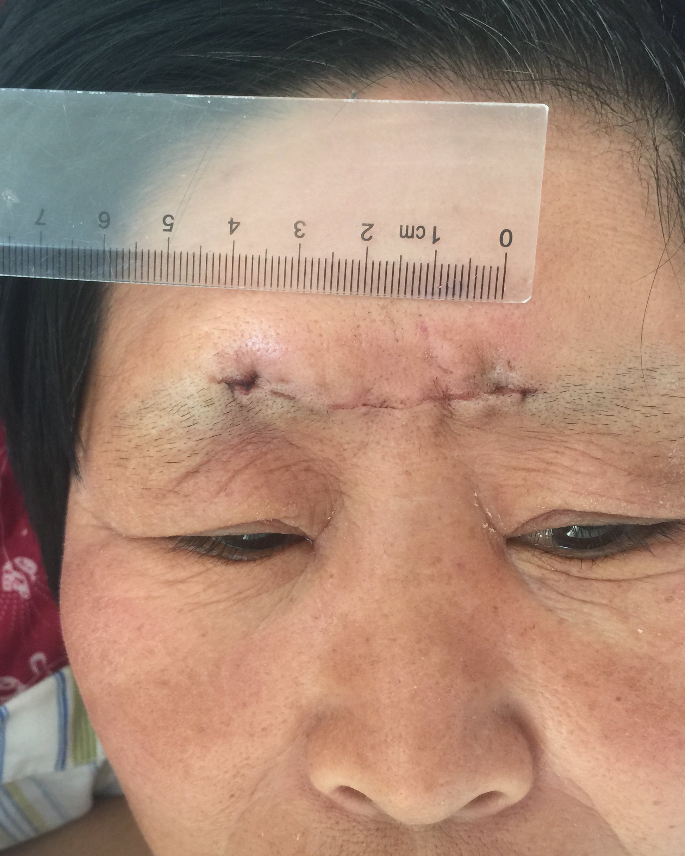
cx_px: 267
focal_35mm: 38
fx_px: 963
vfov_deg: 47.9
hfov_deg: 39.0
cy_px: 429
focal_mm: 4.15
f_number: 2.2
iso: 50
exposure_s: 1/33
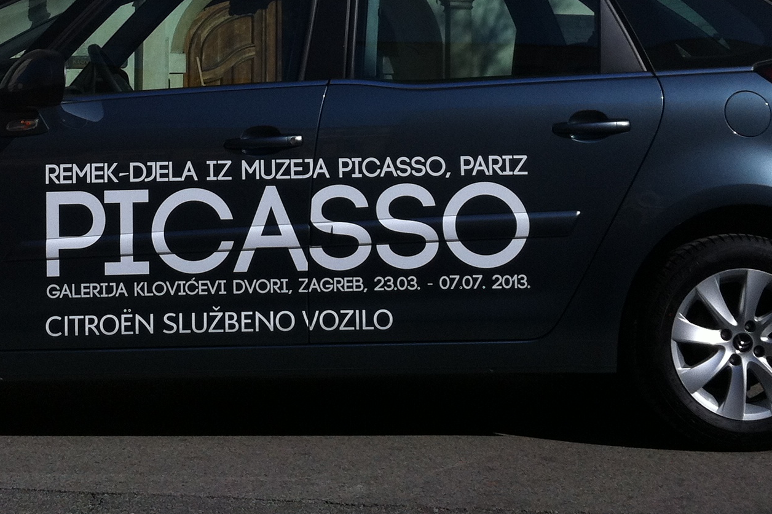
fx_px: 1608
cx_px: 282
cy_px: -33
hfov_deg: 26.9
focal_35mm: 75
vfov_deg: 17.6
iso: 80
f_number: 2.8
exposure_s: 1/2742
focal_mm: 3.85
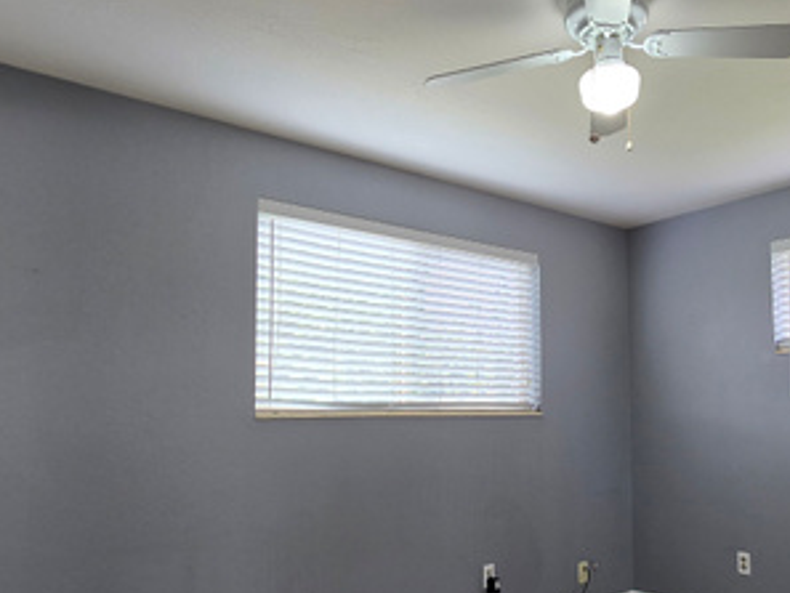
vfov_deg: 49.2
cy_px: 375
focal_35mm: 28
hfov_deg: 62.2
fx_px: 639
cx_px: 511
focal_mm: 2.2
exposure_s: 1/60
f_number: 2.2
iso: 100
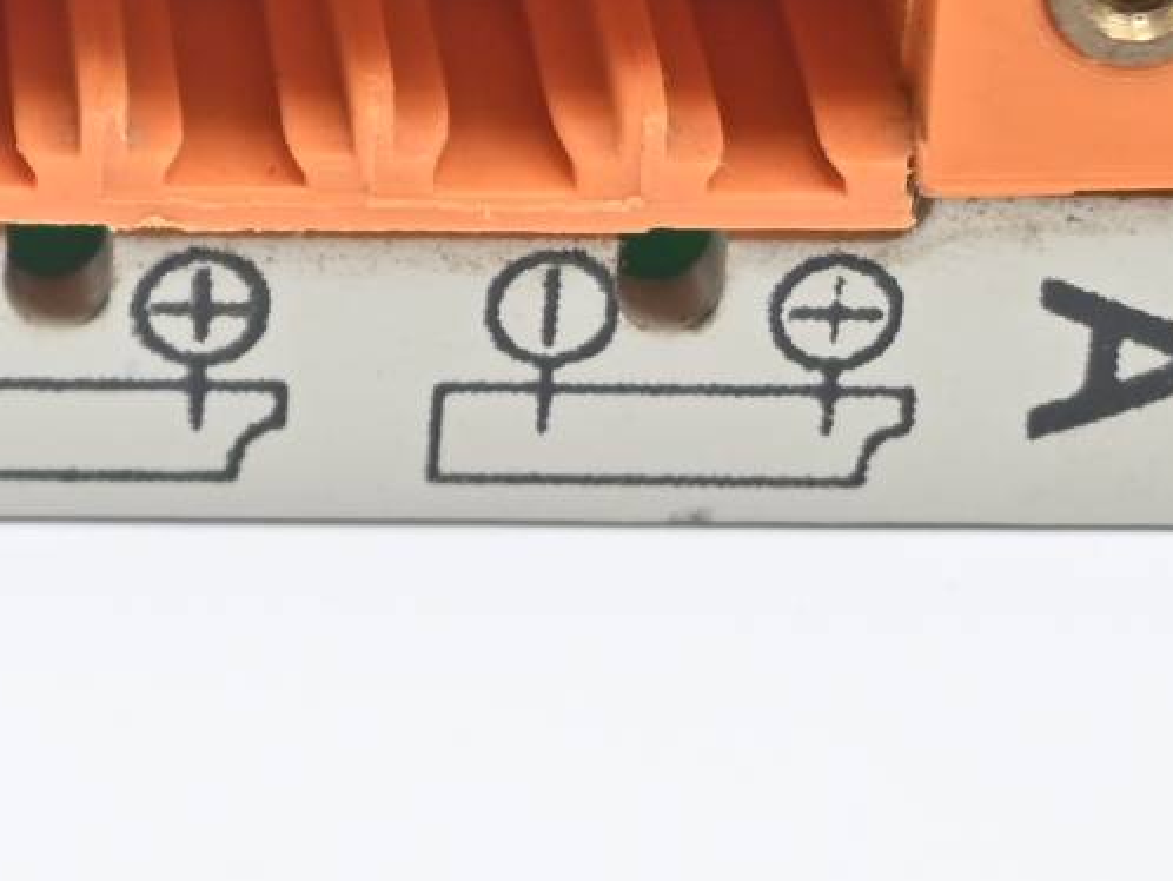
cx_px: -697
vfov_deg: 7.3
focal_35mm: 203
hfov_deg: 9.4
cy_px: 31
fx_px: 6886
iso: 220
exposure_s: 1/50
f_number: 6.3
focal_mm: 32.5
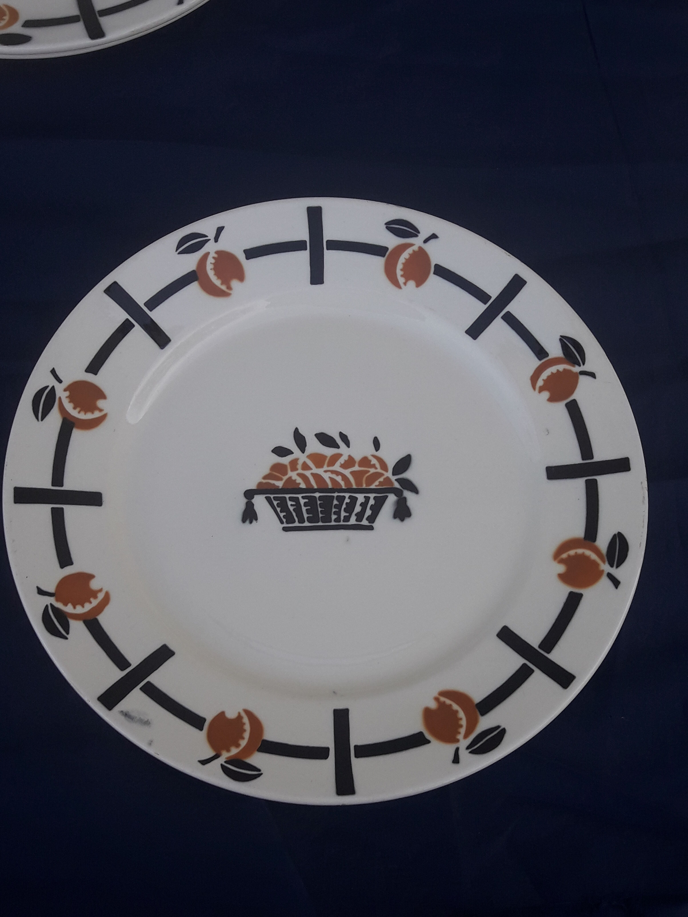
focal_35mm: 28
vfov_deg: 63.4
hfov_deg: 49.7
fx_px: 742
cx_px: 344
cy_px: 458
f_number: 1.9
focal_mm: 3.7
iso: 40
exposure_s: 1/413
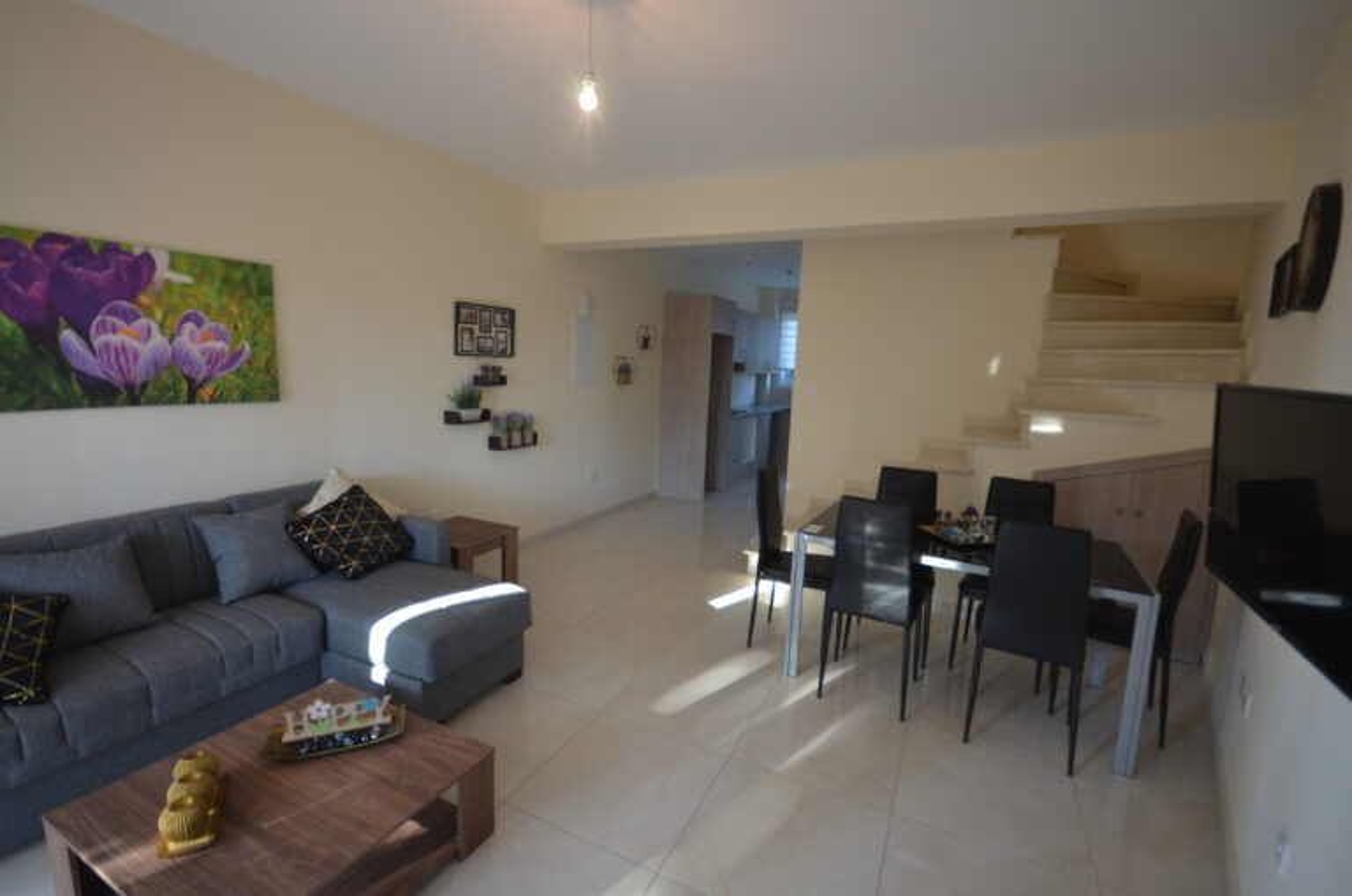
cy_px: 448
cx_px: 676
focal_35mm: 15
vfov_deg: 77.1
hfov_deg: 100.5
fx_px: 562
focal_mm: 10
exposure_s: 1/60
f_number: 4
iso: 450
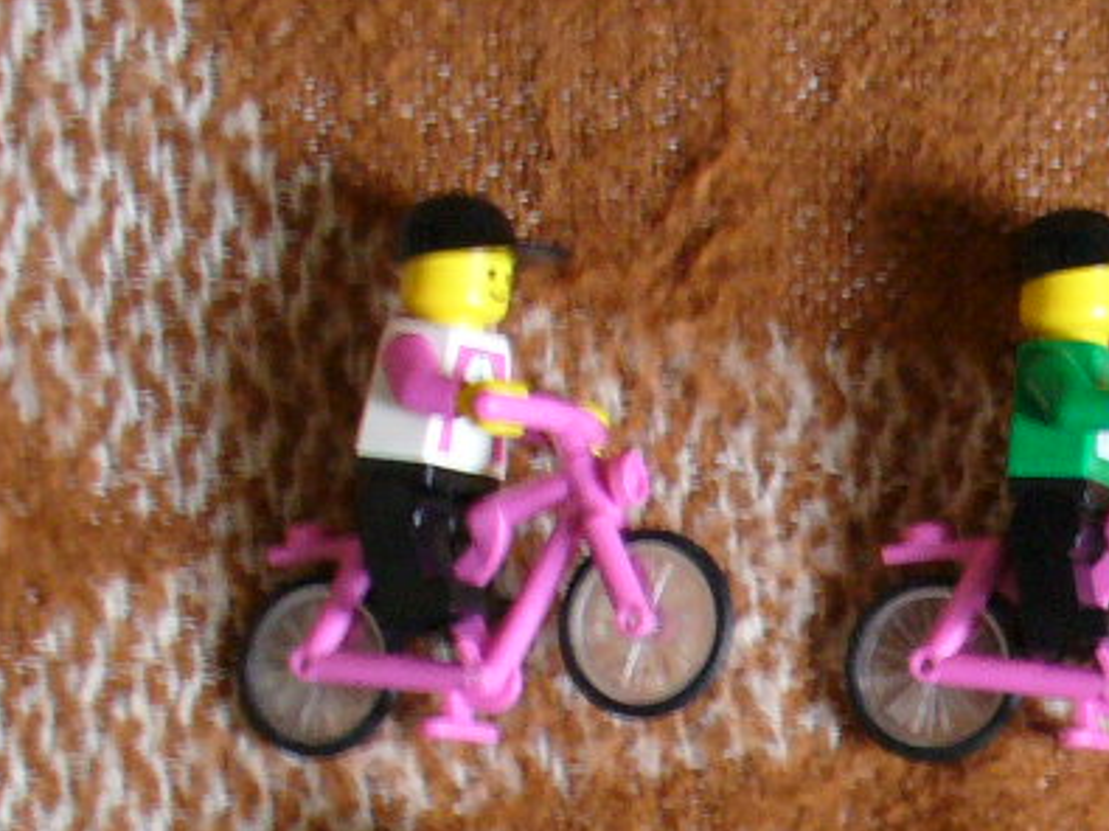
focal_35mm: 120
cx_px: 1494
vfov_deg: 12.0
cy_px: 1064
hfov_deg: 15.5
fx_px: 3843
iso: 200
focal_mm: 6.1
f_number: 2.8
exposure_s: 1/8
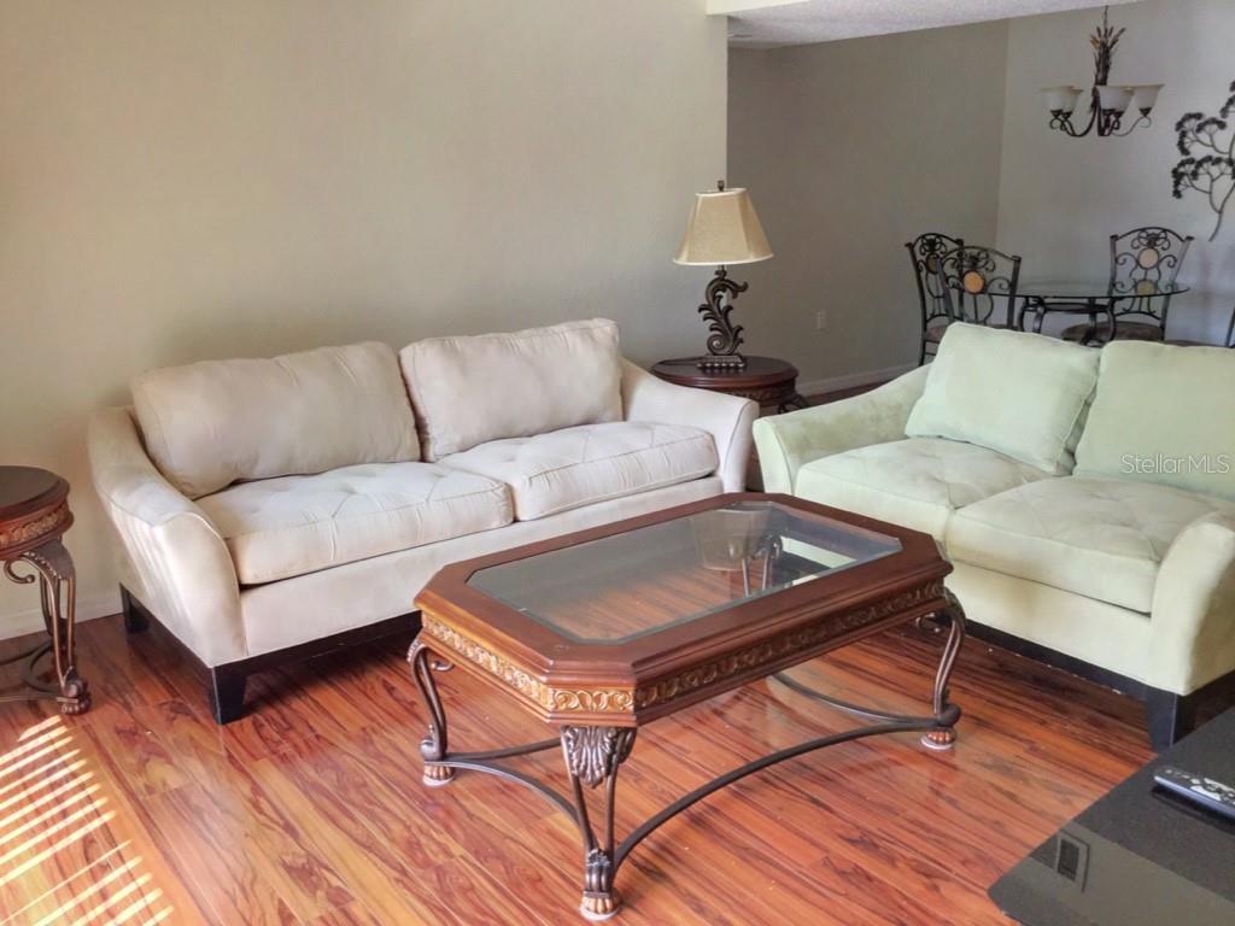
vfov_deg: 45.4
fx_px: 1106
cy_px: 463
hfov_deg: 58.4
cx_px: 618
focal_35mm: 31
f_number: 2.4
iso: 64
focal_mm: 3.3
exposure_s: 1/30
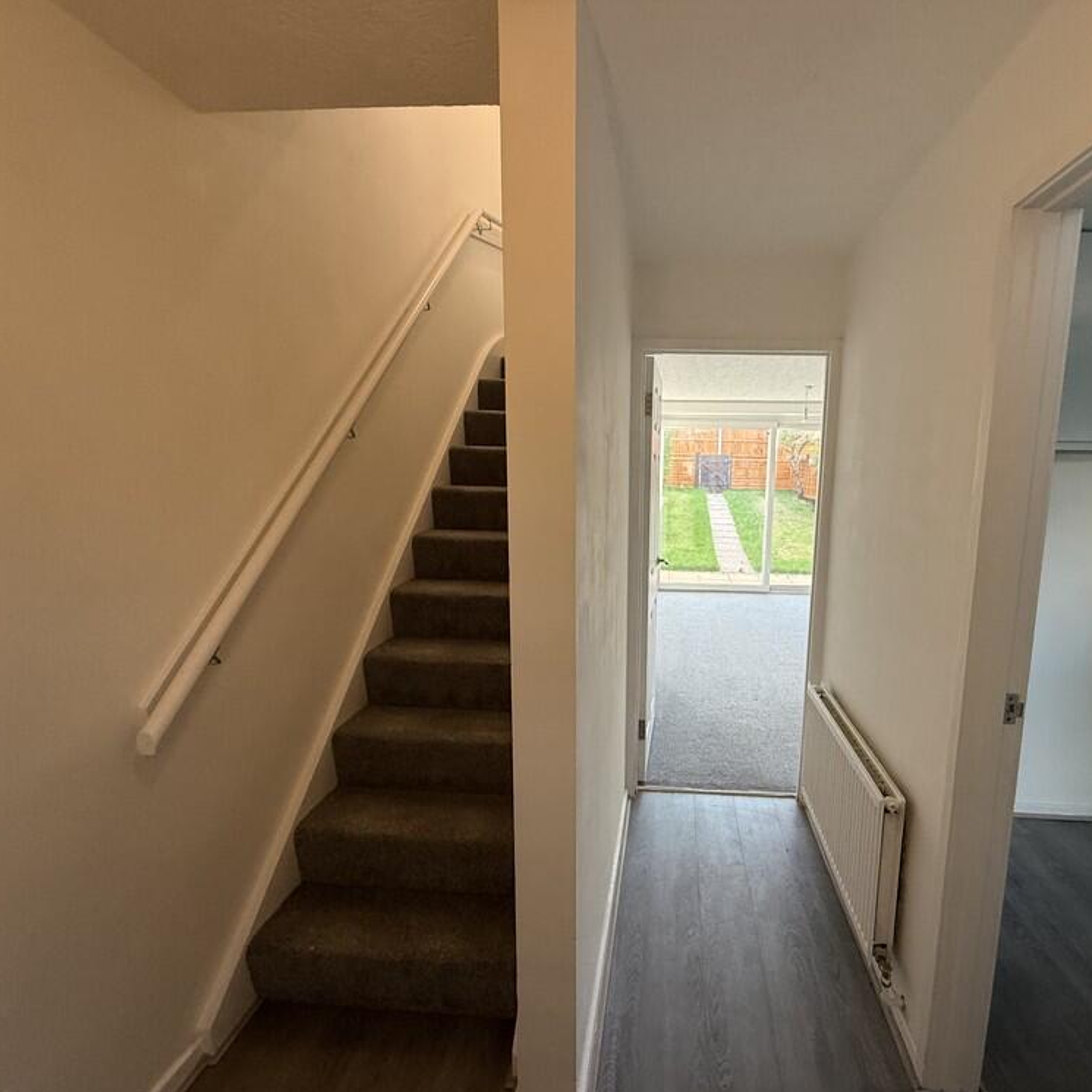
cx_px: 641
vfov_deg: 84.0
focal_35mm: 17
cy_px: 560
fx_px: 607
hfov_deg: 83.2
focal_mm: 2.22
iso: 250
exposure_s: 1/99
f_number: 2.2
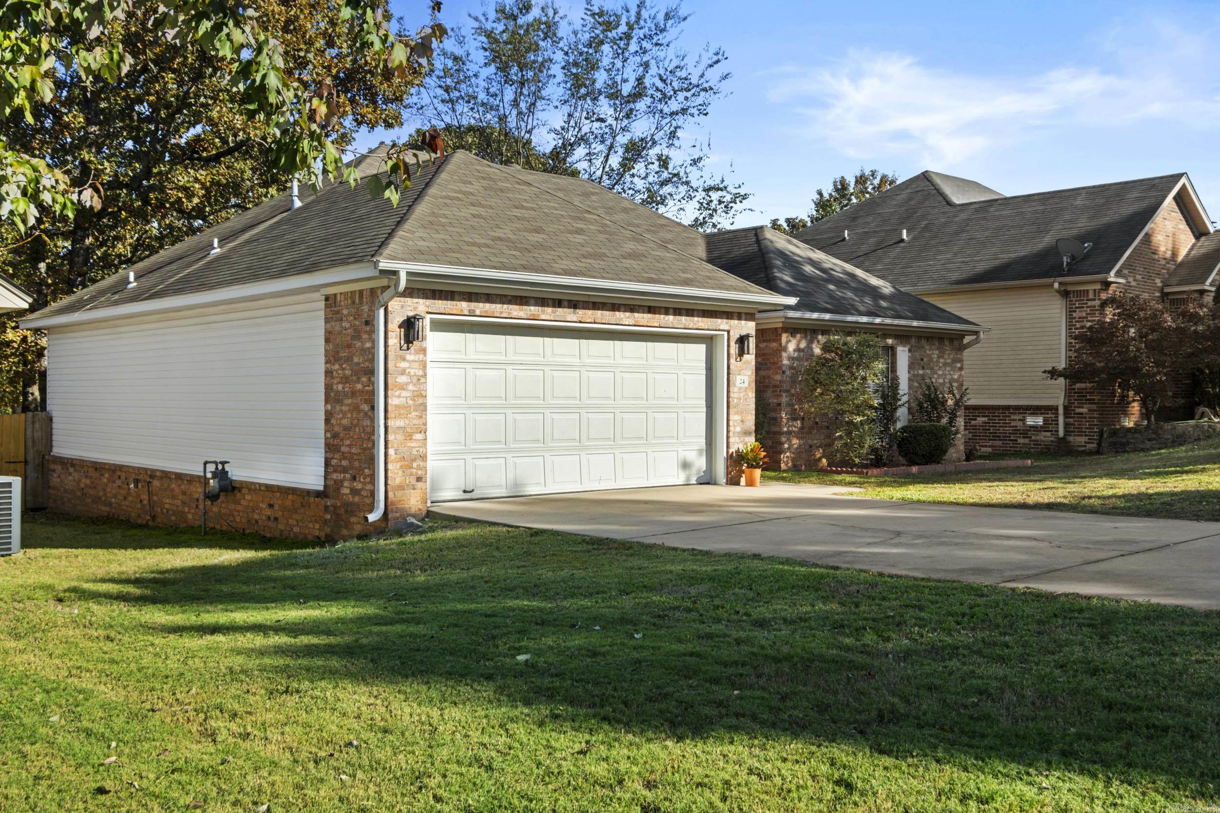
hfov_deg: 60.3
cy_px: 406
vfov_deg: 42.3
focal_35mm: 31
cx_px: 610
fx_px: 1051
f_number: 8
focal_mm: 20.9
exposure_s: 1/125
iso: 400
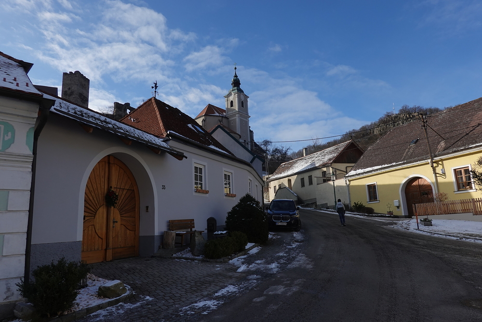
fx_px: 321
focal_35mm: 24
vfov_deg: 53.1
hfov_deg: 73.7
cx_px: 241
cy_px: 161
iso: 125
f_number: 4.5
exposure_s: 1/1000
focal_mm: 9
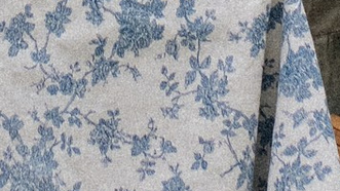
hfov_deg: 5.1
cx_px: 66
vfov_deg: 2.8
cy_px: -460
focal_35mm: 425
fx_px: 3831
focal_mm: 35
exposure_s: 1/640
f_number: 2.5
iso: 400
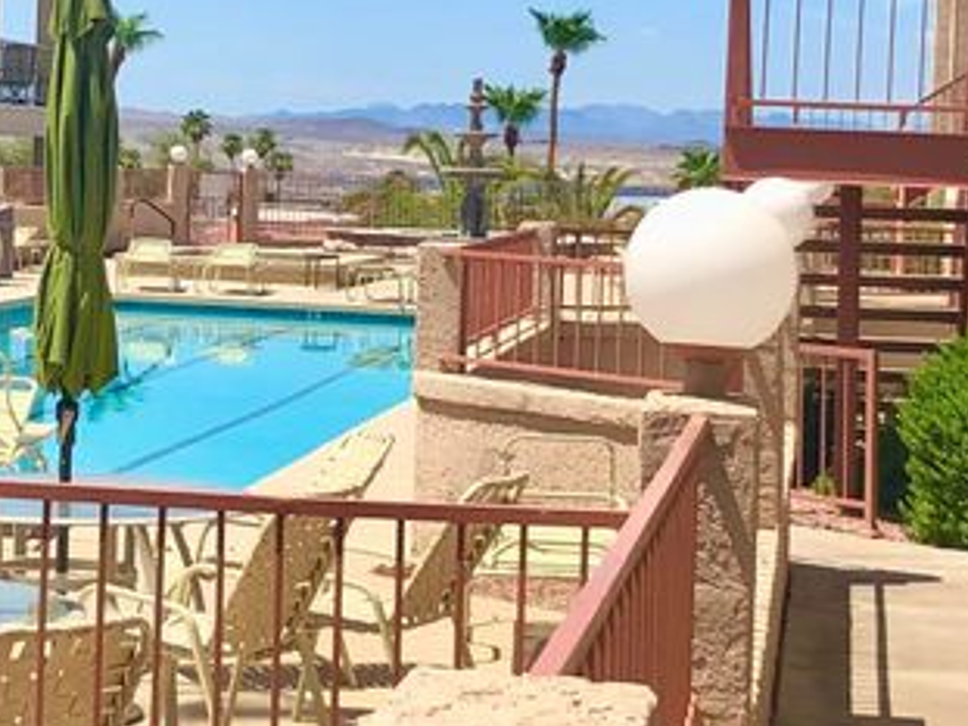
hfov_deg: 40.7
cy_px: 404
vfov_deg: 32.1
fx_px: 1258
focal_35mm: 45
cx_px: 224
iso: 20
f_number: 1.8
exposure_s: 1/2667
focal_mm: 3.99
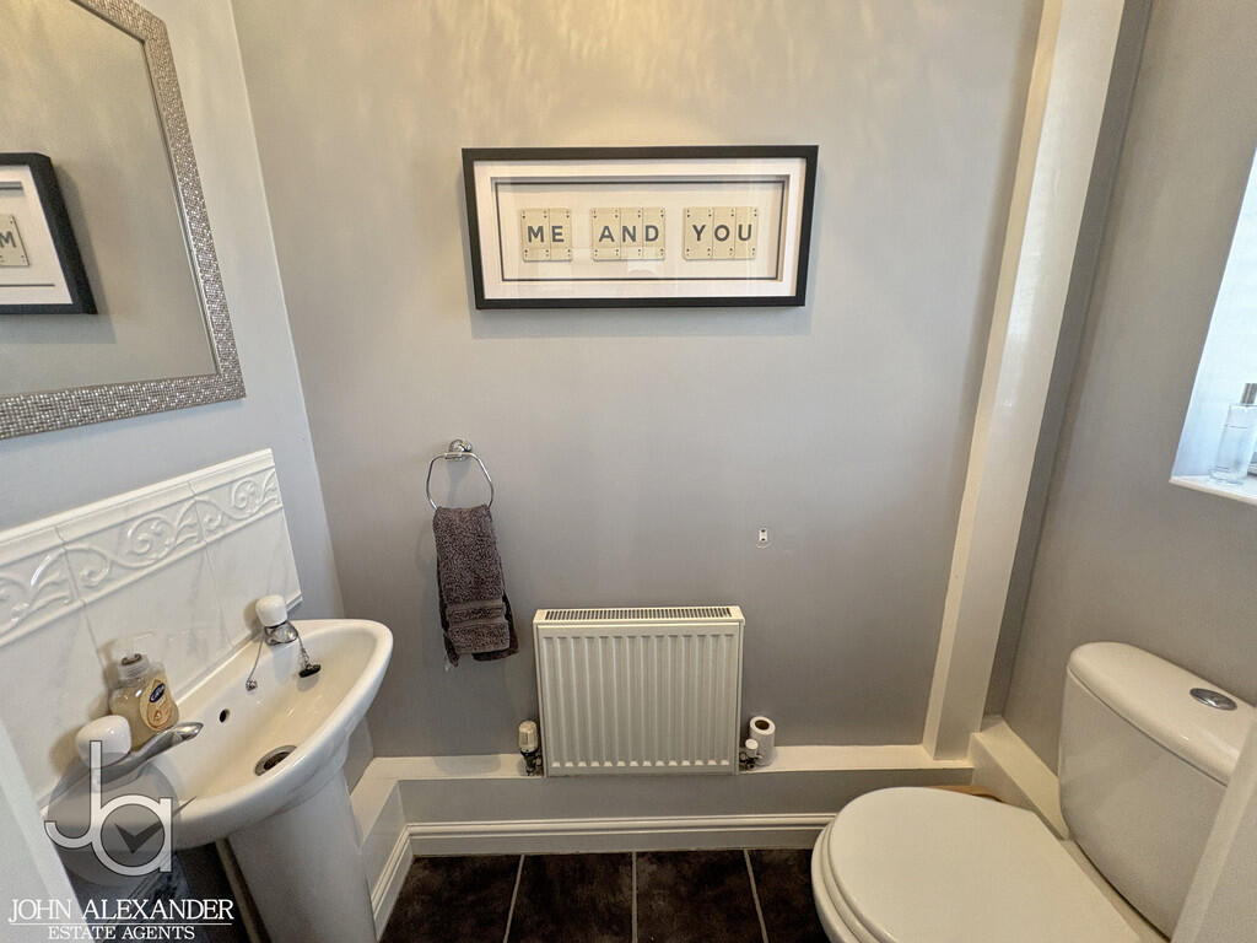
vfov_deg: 85.7
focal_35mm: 14
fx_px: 508
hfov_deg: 102.1
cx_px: 628
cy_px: 472
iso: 250
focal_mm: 2.22
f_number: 2.2
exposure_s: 1/50
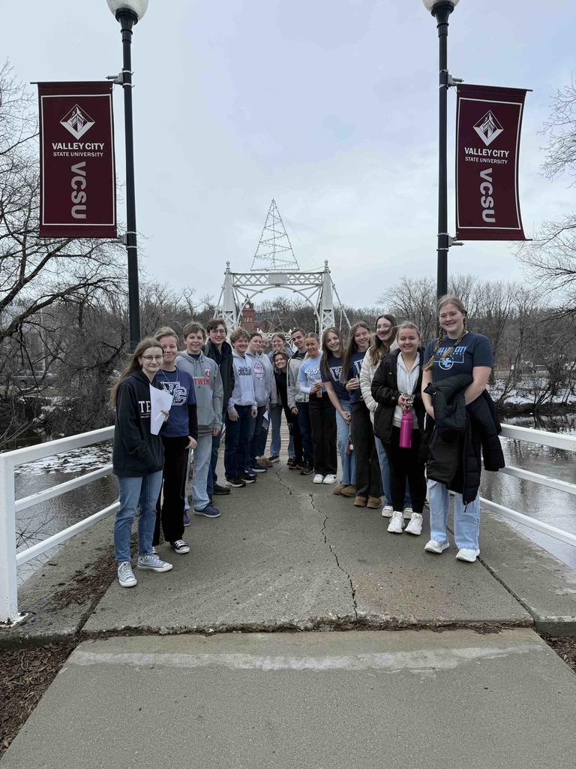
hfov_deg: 56.8
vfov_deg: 71.6
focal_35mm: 24
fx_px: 532
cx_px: 288
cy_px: 384
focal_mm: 6.76
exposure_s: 1/1230
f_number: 1.78
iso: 80
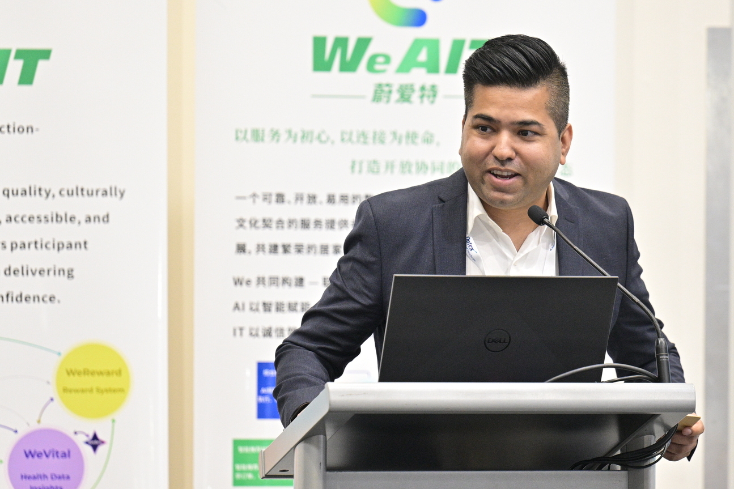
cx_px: 367
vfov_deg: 5.2
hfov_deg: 7.9
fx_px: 5341
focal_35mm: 262
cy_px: 244
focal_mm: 175
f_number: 2.8
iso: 2000
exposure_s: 1/200
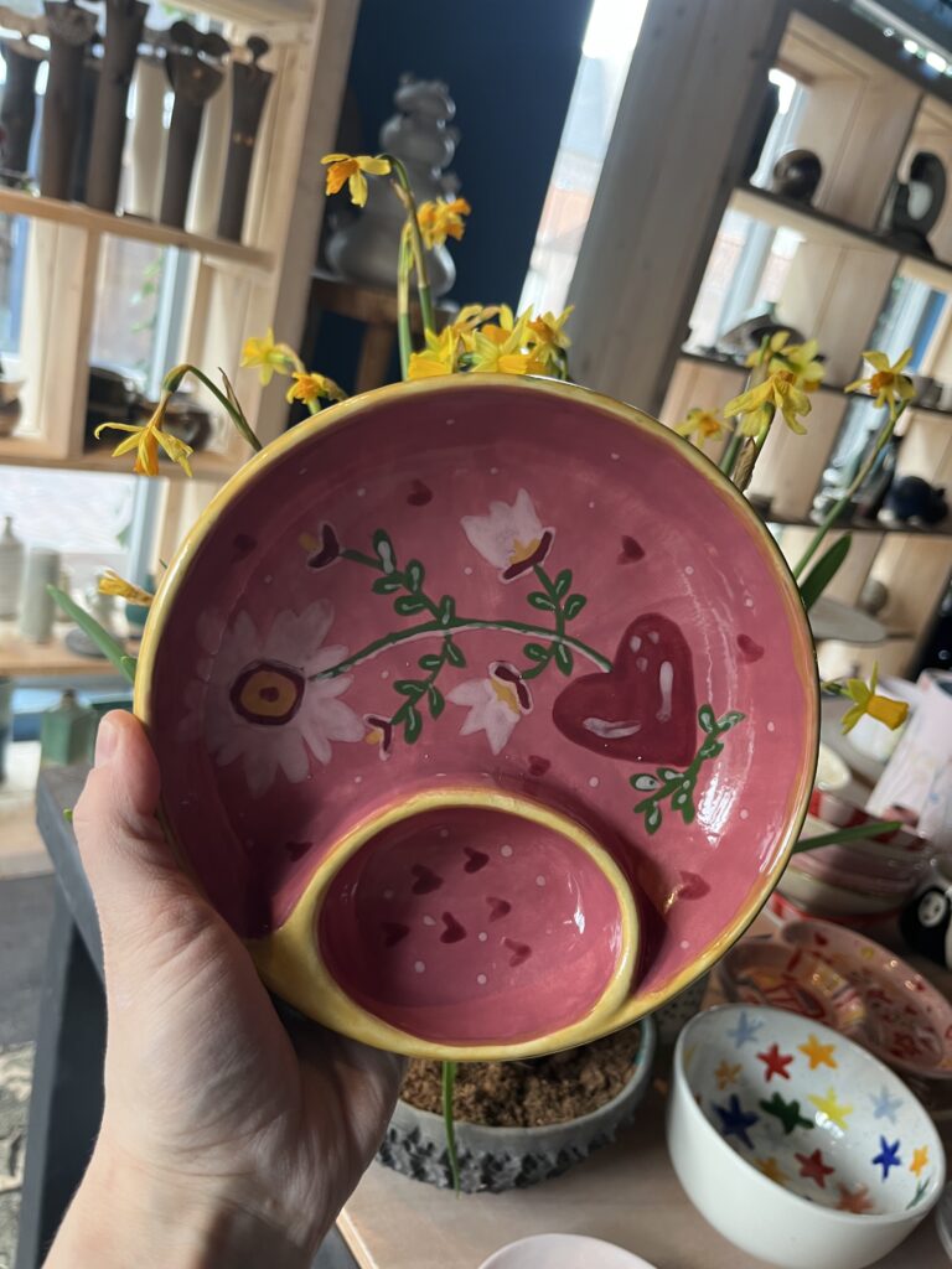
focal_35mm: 26
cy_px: 634
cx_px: 476
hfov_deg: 53.1
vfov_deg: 67.3
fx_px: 953
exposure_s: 1/50
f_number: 1.6
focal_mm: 5.1
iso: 100
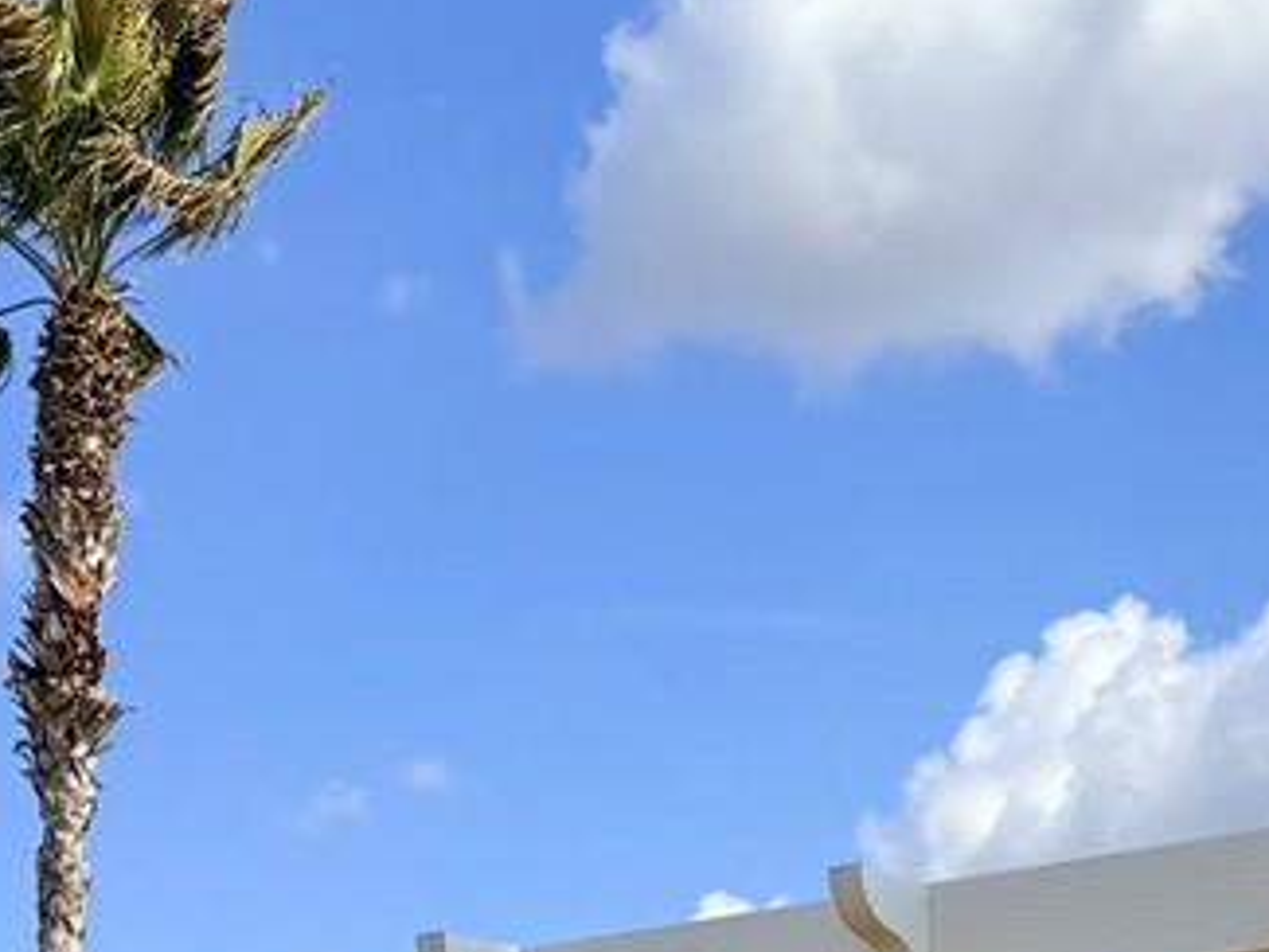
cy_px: 1420
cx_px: 1039
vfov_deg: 12.0
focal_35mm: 118
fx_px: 4327
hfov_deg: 16.5
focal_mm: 6.76
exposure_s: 1/6173
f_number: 1.78
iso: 80
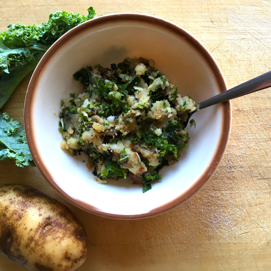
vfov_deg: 47.2
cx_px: 143
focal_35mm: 35
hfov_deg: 47.2
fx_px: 310
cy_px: 134
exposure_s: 1/40
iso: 25
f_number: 2.2
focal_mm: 4.15
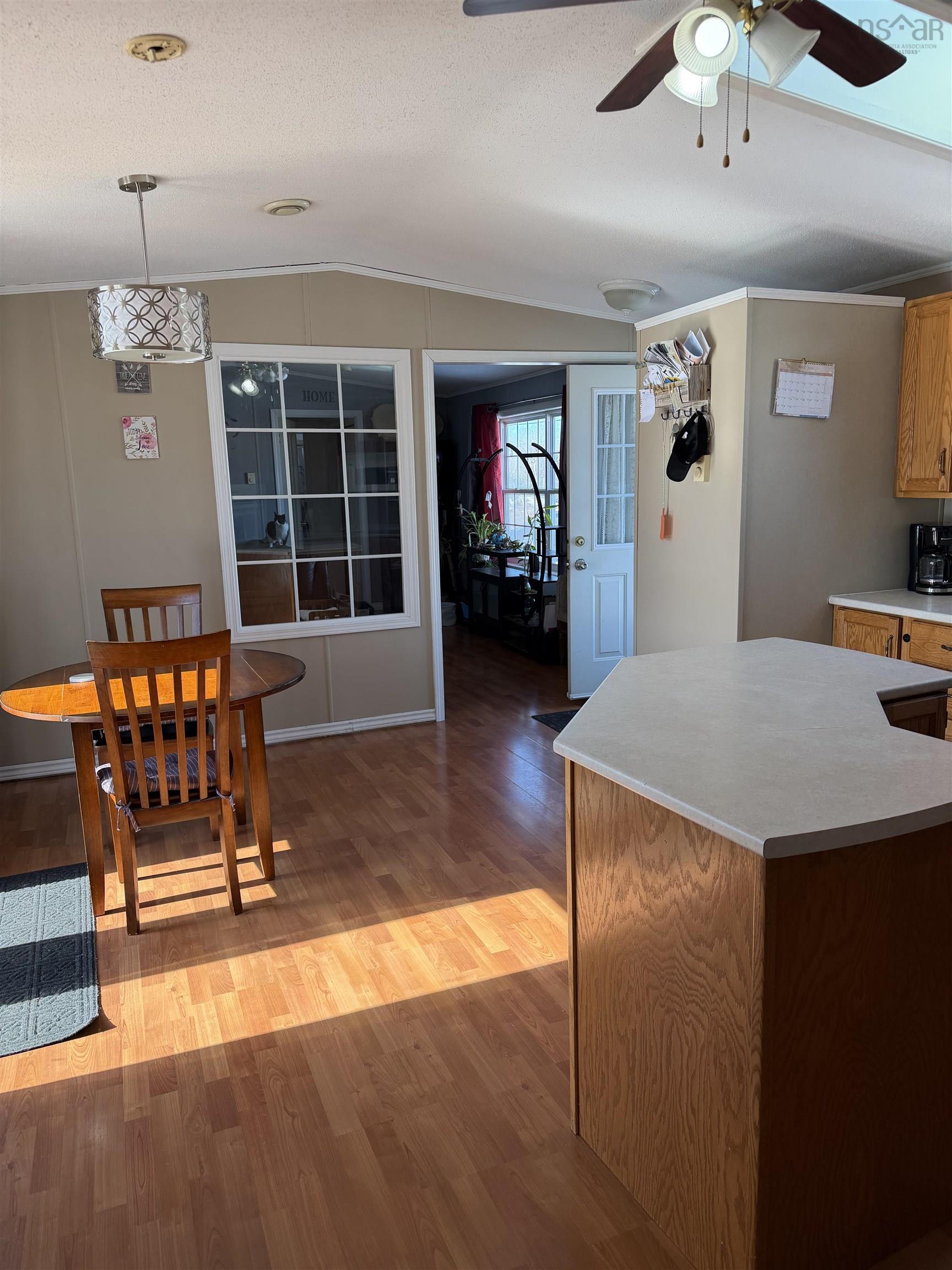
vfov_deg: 71.6
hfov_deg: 56.8
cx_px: 476
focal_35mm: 24
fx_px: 880
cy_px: 635
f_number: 1.78
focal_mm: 6.76
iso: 100
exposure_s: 1/397
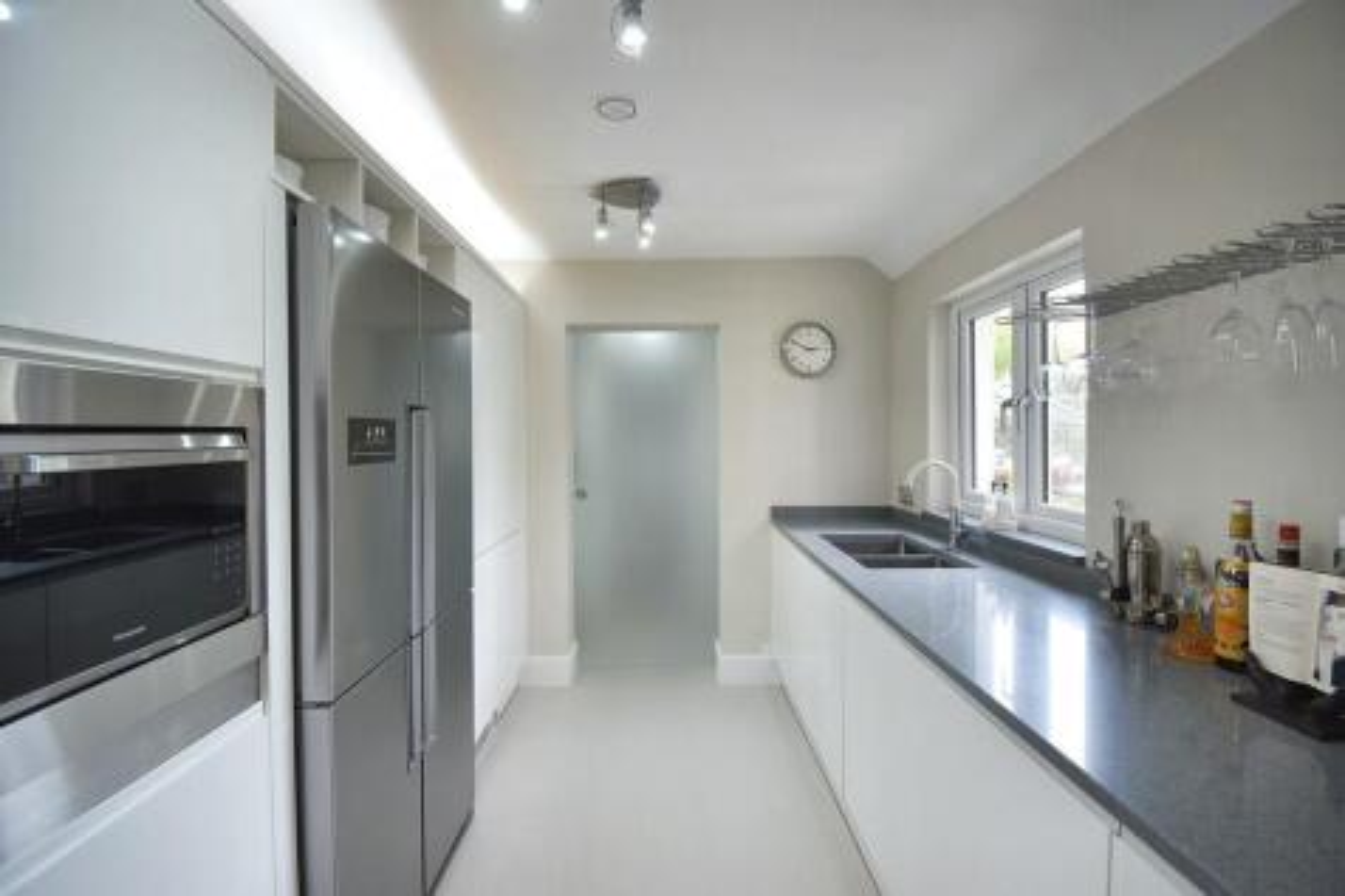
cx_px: 672
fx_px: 560
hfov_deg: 100.4
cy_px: 448
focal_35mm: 15
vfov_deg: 77.3
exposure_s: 1/15
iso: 100
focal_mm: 10
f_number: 4.5
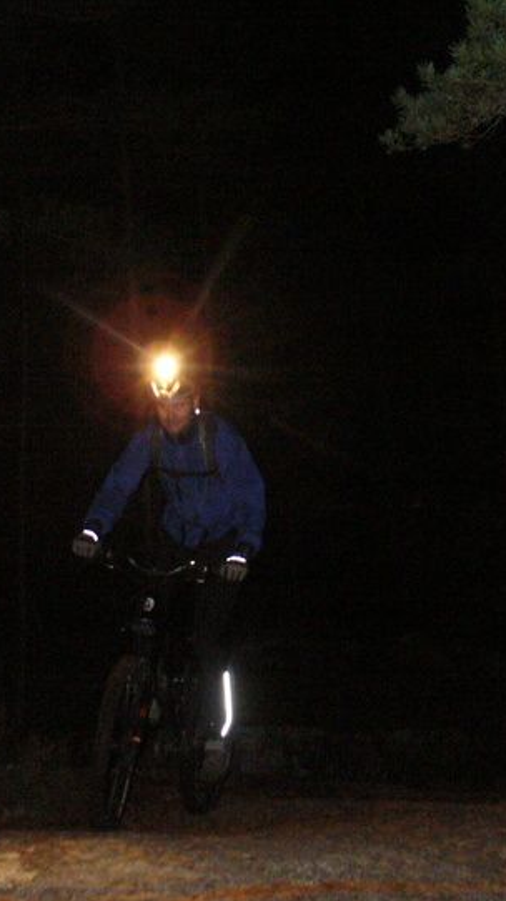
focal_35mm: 54
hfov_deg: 22.2
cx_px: 317
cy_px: 451
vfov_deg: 38.5
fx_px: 1289
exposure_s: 1/60
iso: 400
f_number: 2.8
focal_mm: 6.1
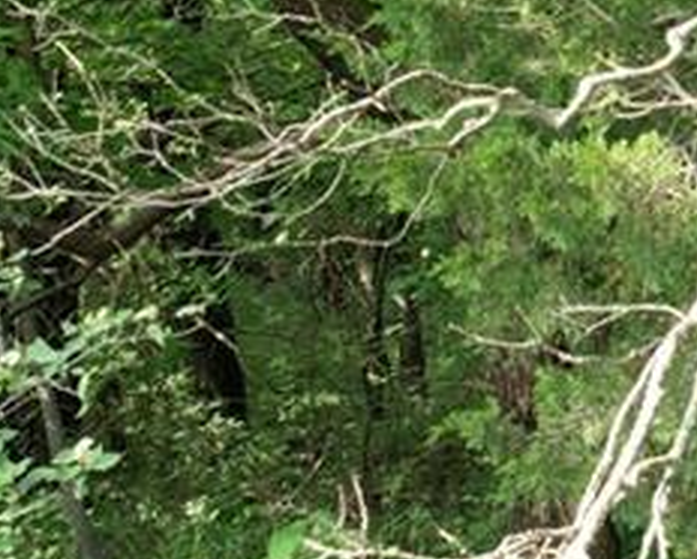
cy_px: 84
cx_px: 991
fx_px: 1879
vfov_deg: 16.7
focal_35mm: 91
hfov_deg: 18.9
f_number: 2.8
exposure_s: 1/160
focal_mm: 8.38
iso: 100
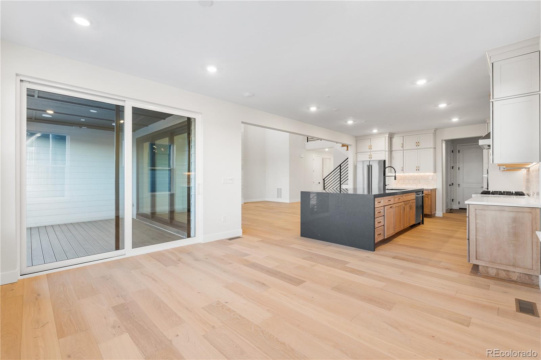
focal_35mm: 16
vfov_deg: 72.0
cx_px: 270
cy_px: 180
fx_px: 248
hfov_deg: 95.0
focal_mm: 16.5
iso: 160
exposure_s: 1/4
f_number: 8
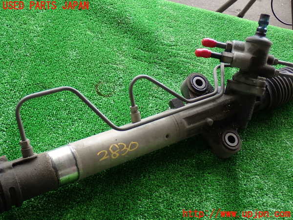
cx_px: 146
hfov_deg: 40.4
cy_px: 110
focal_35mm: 47
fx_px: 398
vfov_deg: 30.9
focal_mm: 8.4
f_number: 3.1
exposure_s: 1/60
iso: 200
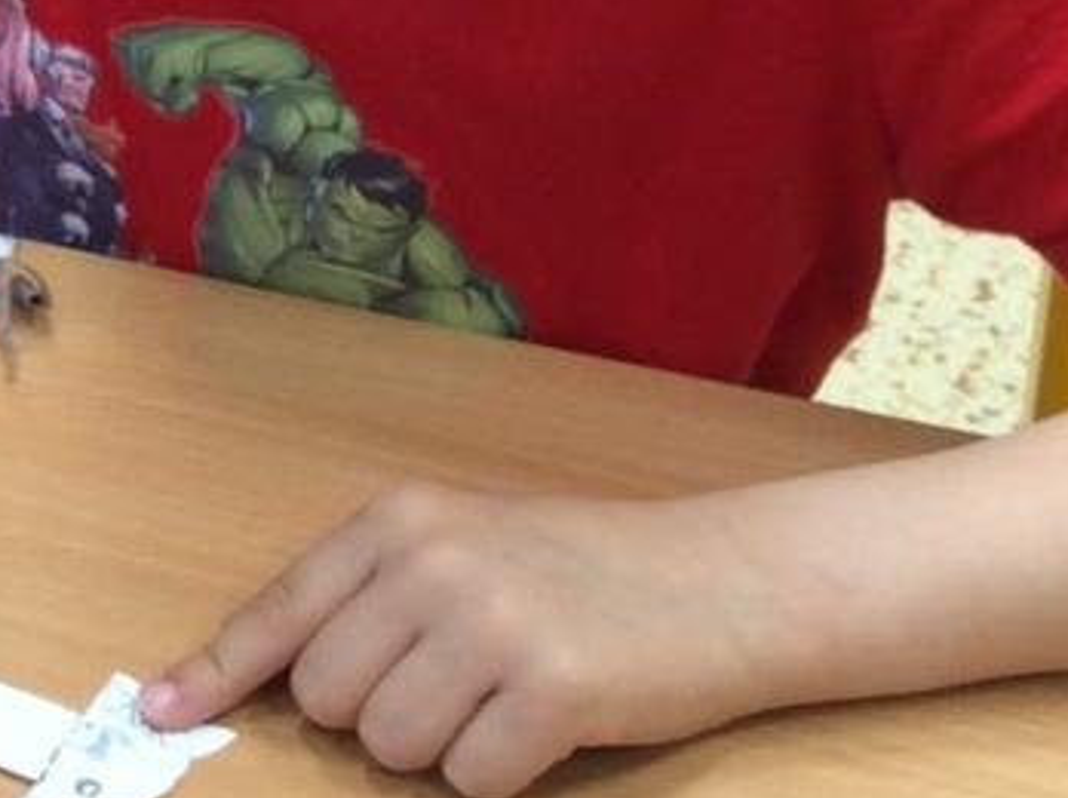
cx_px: -537
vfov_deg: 11.5
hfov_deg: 14.9
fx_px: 3790
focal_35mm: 123
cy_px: -407
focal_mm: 3.3
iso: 40
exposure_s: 1/33
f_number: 2.4
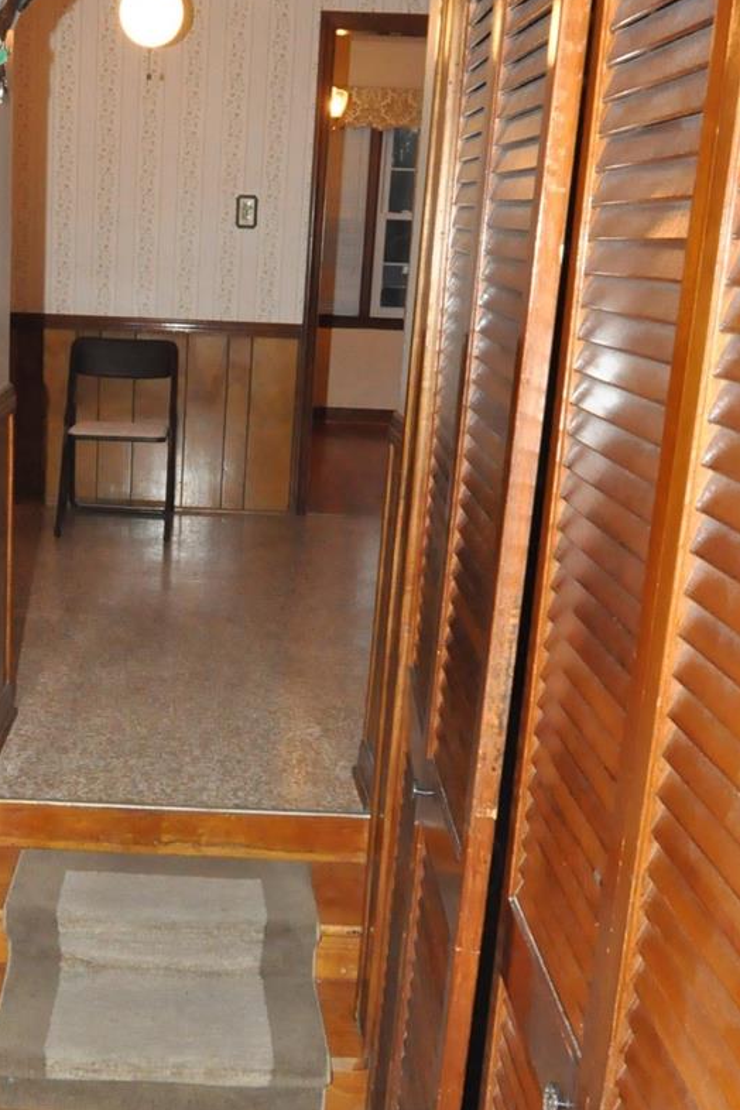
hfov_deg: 32.0
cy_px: 549
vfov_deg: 47.4
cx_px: 174
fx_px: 1264
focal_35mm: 41
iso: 3200
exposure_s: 1/60
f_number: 8
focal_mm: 14
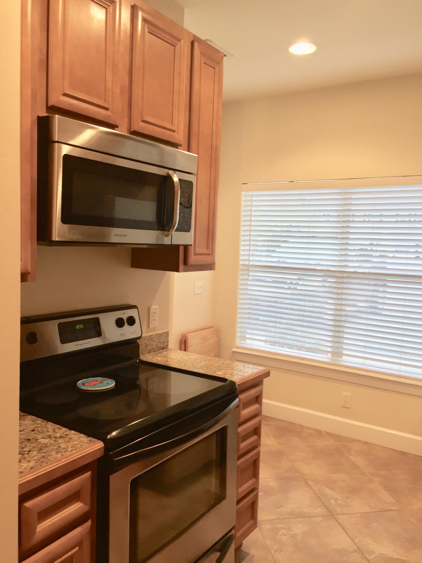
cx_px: 211
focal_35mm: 29
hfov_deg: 48.2
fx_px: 471
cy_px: 282
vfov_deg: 61.7
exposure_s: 1/30
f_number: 2.2
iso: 80
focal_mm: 4.15
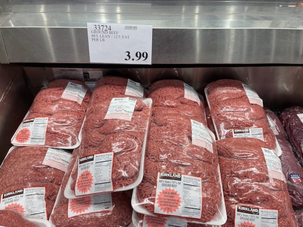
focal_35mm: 26
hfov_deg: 67.3
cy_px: 114
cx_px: 152
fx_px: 228
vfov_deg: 53.1
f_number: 1.6
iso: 50
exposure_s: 1/120
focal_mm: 5.1
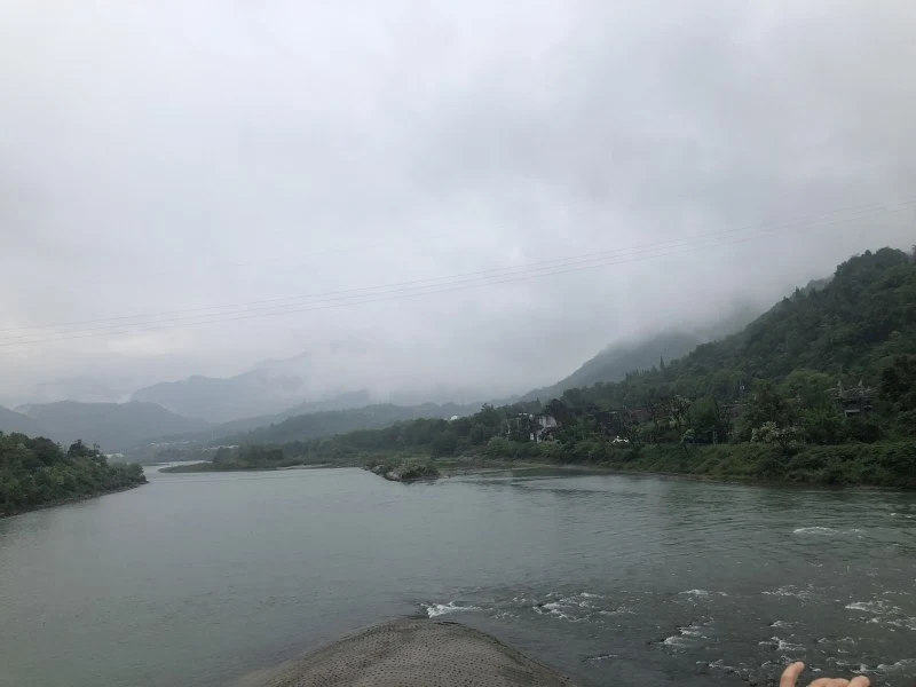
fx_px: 741
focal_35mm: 28
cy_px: 344
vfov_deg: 49.7
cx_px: 458
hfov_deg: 63.4
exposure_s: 1/960
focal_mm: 4
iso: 20
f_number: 1.8
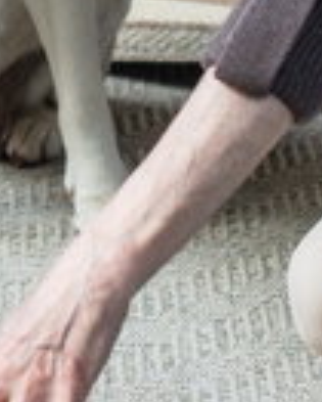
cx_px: -110
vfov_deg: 6.3
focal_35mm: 301
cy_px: -233
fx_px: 3581
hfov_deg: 5.1
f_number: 3.5
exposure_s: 1/160
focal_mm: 50
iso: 640
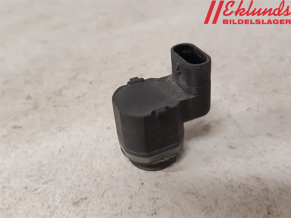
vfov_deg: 53.1
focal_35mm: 26
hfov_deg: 67.3
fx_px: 219
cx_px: 146
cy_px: 109
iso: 250
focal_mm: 3.93
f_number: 1.7
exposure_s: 1/50
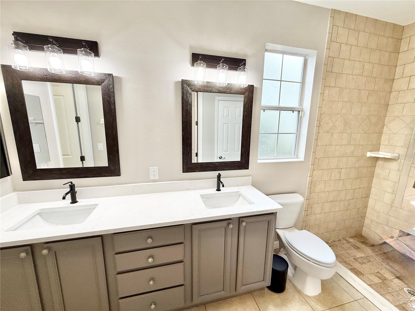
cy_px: 156
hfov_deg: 102.1
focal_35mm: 14
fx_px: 168
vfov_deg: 85.7
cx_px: 208
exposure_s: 1/120
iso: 125
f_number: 2.2
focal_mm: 2.22
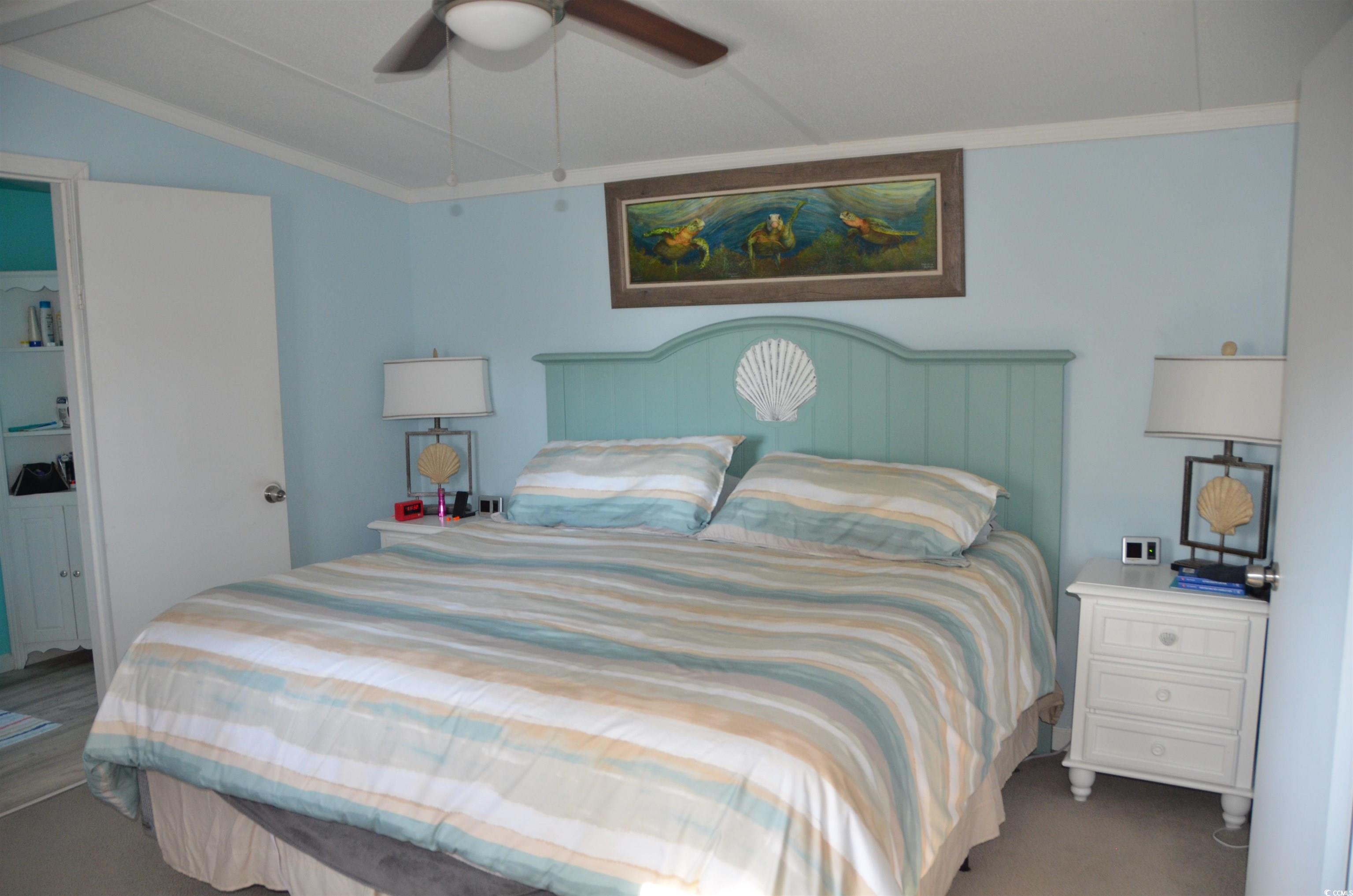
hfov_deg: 67.5
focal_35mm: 27
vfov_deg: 47.7
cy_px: 448
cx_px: 676
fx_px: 1013
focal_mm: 18
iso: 800
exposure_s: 1/60
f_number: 3.5
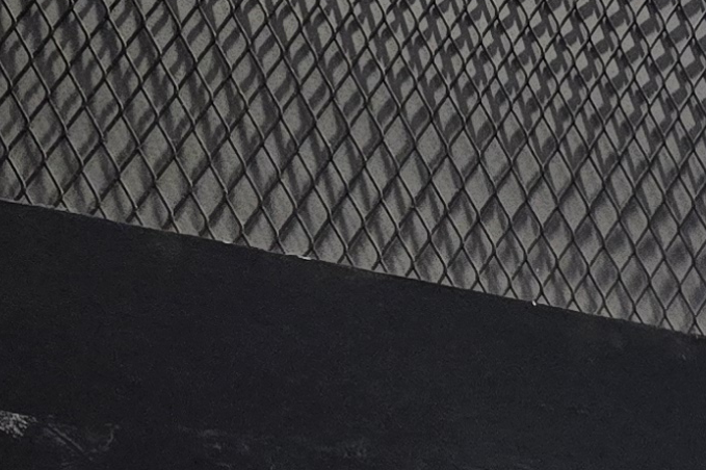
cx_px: 1262
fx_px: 2764
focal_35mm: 141
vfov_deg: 9.2
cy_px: 883
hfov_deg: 13.2
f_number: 1.8
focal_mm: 5.4
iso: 100
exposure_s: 1/120
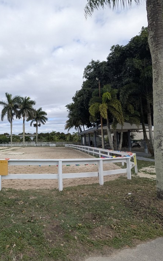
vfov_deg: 91.1
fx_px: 128
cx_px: 22
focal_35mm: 18
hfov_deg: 57.6
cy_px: 130
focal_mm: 2.02
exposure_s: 1/1953
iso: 49
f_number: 1.7
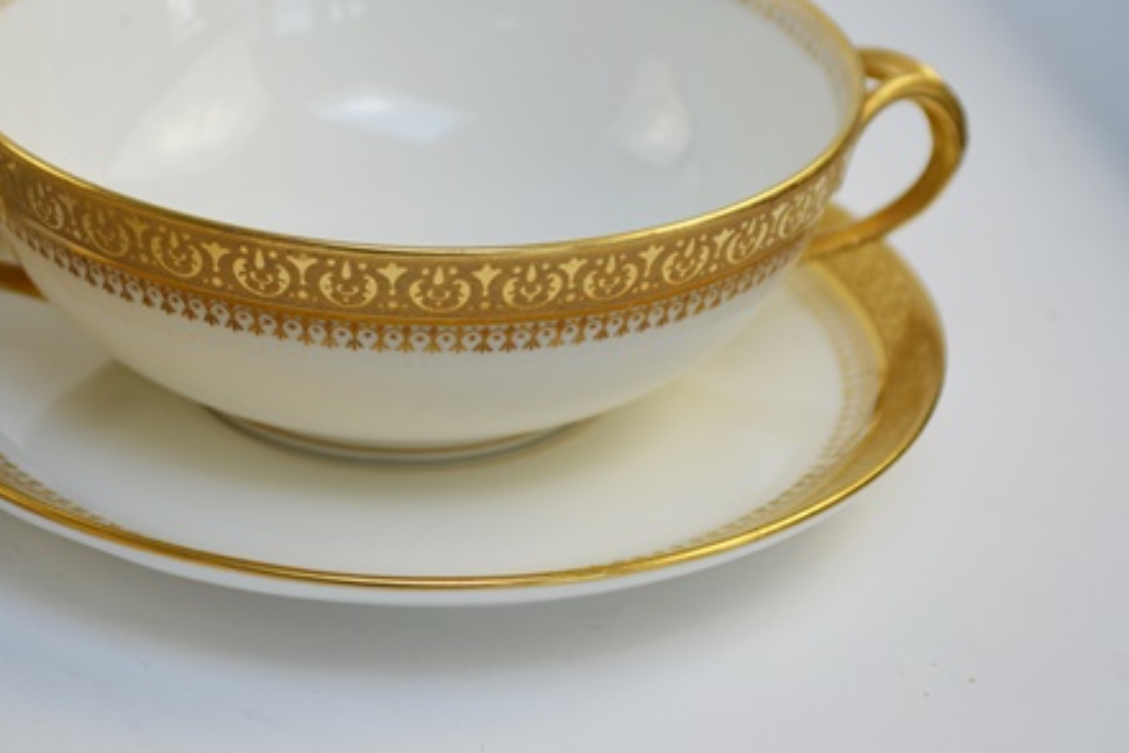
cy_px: 295
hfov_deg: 20.8
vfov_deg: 14.0
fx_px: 3073
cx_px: 474
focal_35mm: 98
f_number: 6.3
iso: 200
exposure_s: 1/160
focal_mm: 48
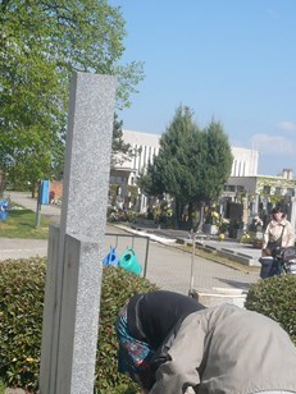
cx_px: 161
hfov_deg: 22.9
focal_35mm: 64
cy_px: 255
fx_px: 730
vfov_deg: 30.1
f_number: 8
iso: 100
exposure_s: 1/250
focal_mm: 5.8
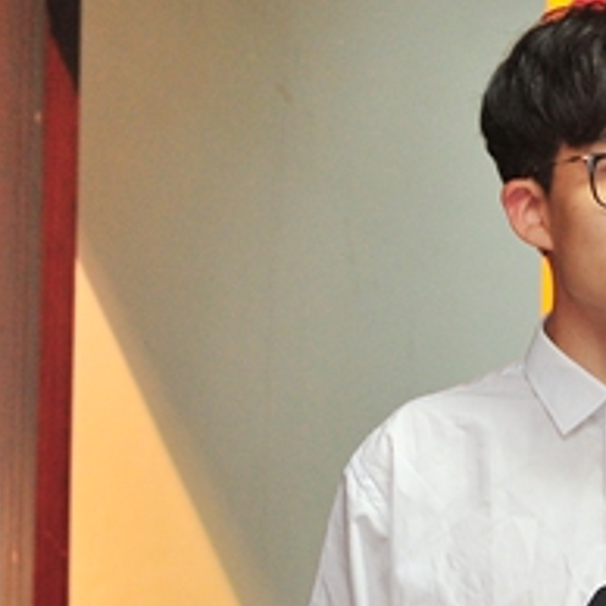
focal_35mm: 147
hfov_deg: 11.7
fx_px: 2912
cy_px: 437
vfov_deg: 11.9
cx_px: 650
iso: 800
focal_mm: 56
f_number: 4
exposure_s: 1/125
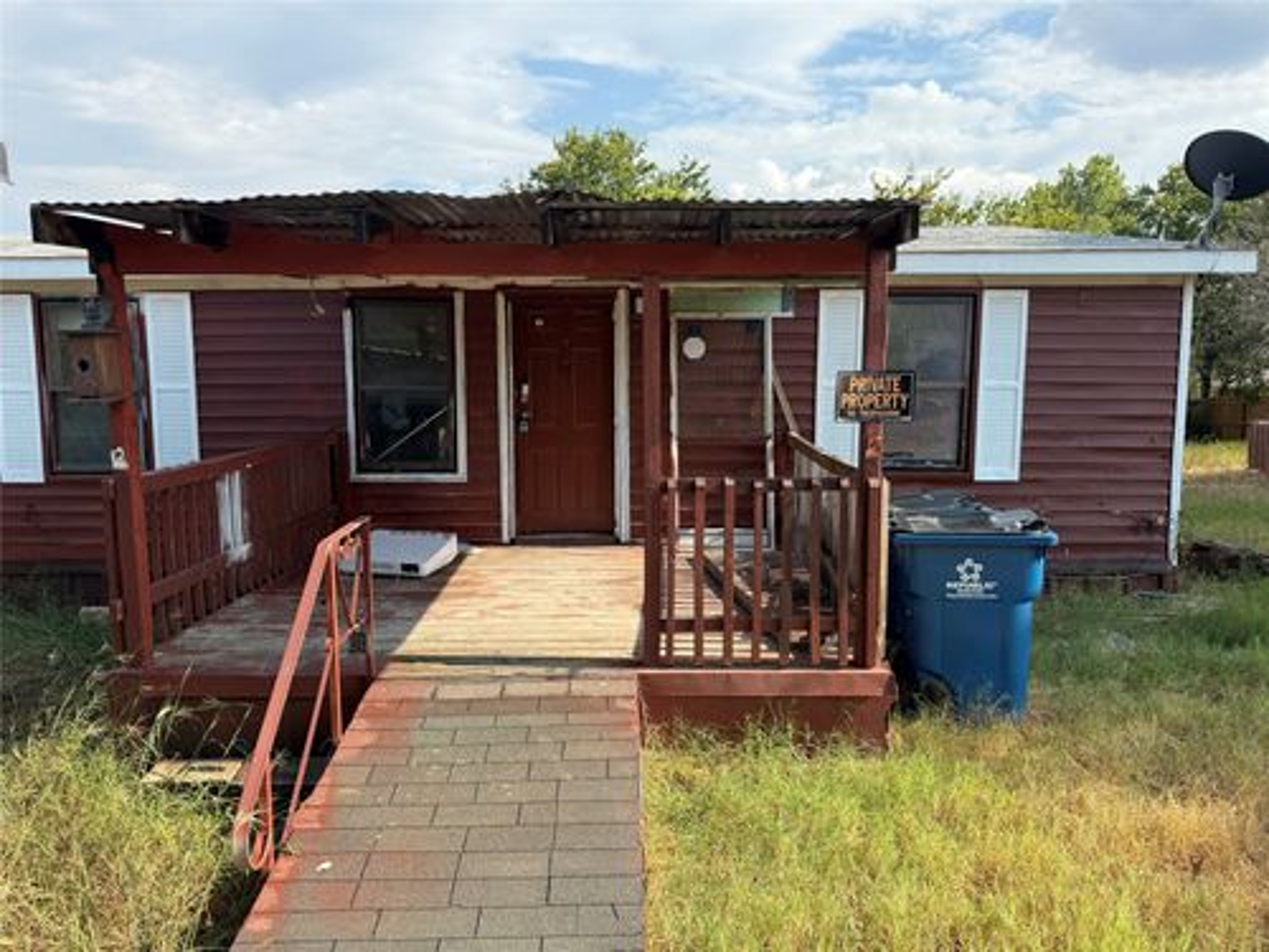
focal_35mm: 24
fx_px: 880
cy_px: 476
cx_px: 634
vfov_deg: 56.8
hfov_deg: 71.6
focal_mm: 6.76
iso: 80
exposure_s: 1/2299
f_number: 1.78
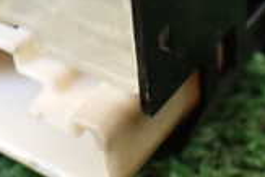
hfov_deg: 17.7
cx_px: 72
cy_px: -55
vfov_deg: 11.6
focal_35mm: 115
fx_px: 847
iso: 800
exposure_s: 1/60
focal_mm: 5.4
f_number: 2.3
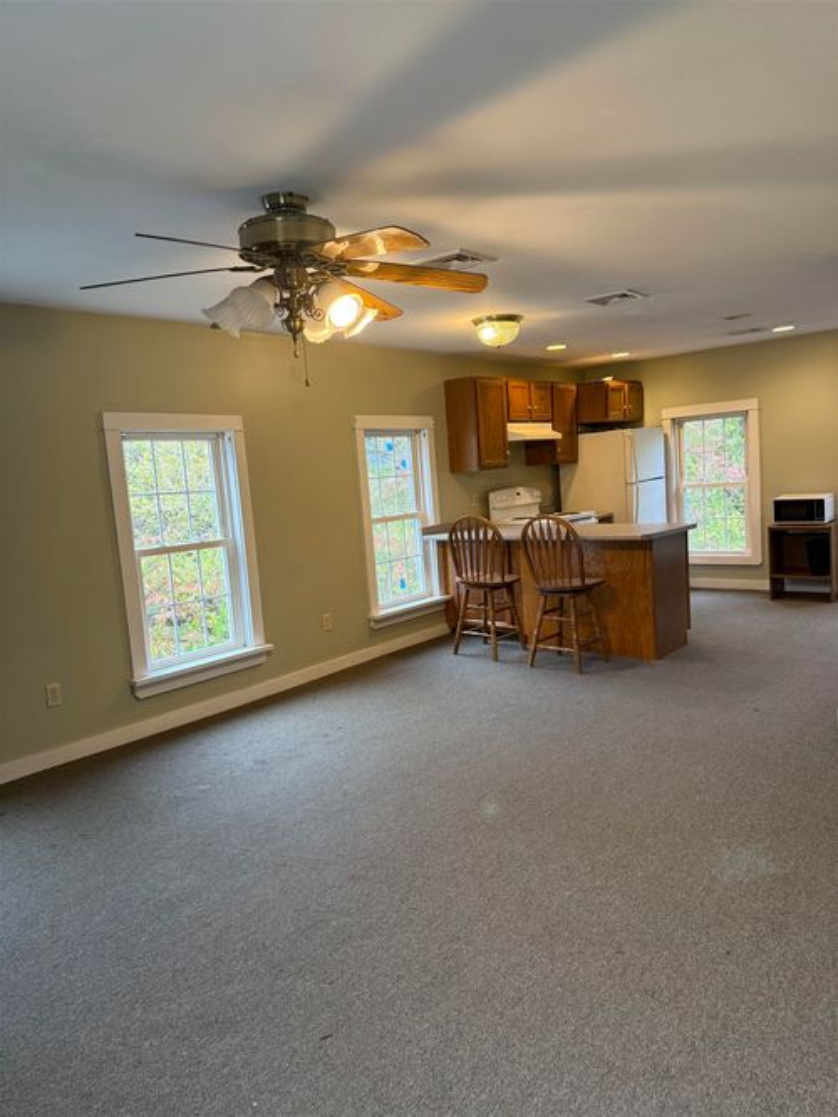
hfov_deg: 56.8
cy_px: 558
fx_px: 775
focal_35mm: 24
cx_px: 419
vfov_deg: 71.6
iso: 160
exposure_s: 1/60
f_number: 1.78
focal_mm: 6.76
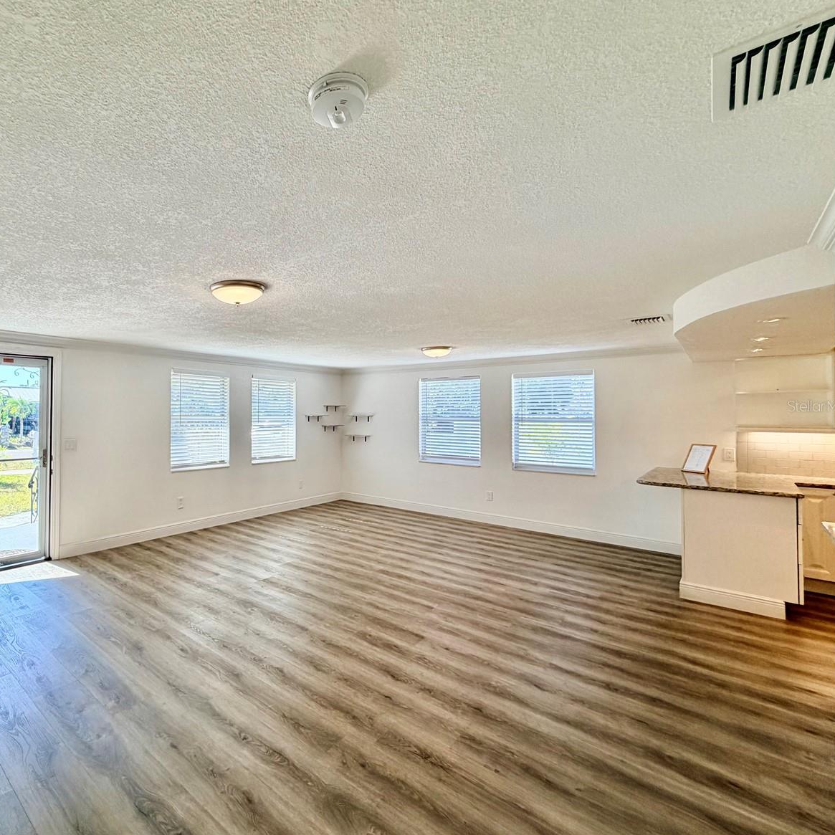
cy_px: 406
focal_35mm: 17
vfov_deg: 83.9
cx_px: 282
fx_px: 464
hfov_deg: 81.3
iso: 64
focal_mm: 2.22
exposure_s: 1/146
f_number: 2.2
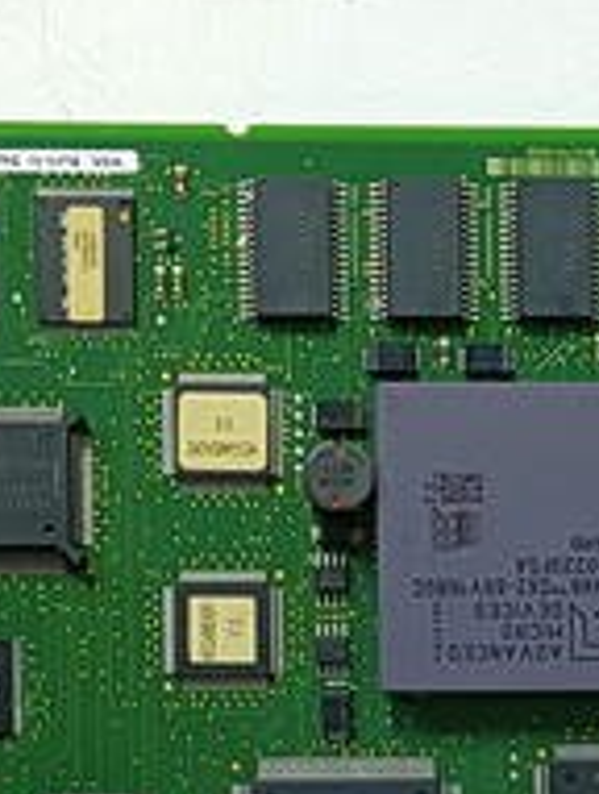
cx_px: 507
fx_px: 2162
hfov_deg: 15.6
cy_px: 894
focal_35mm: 94
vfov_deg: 19.8
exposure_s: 1/33.3
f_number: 1.9
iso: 818
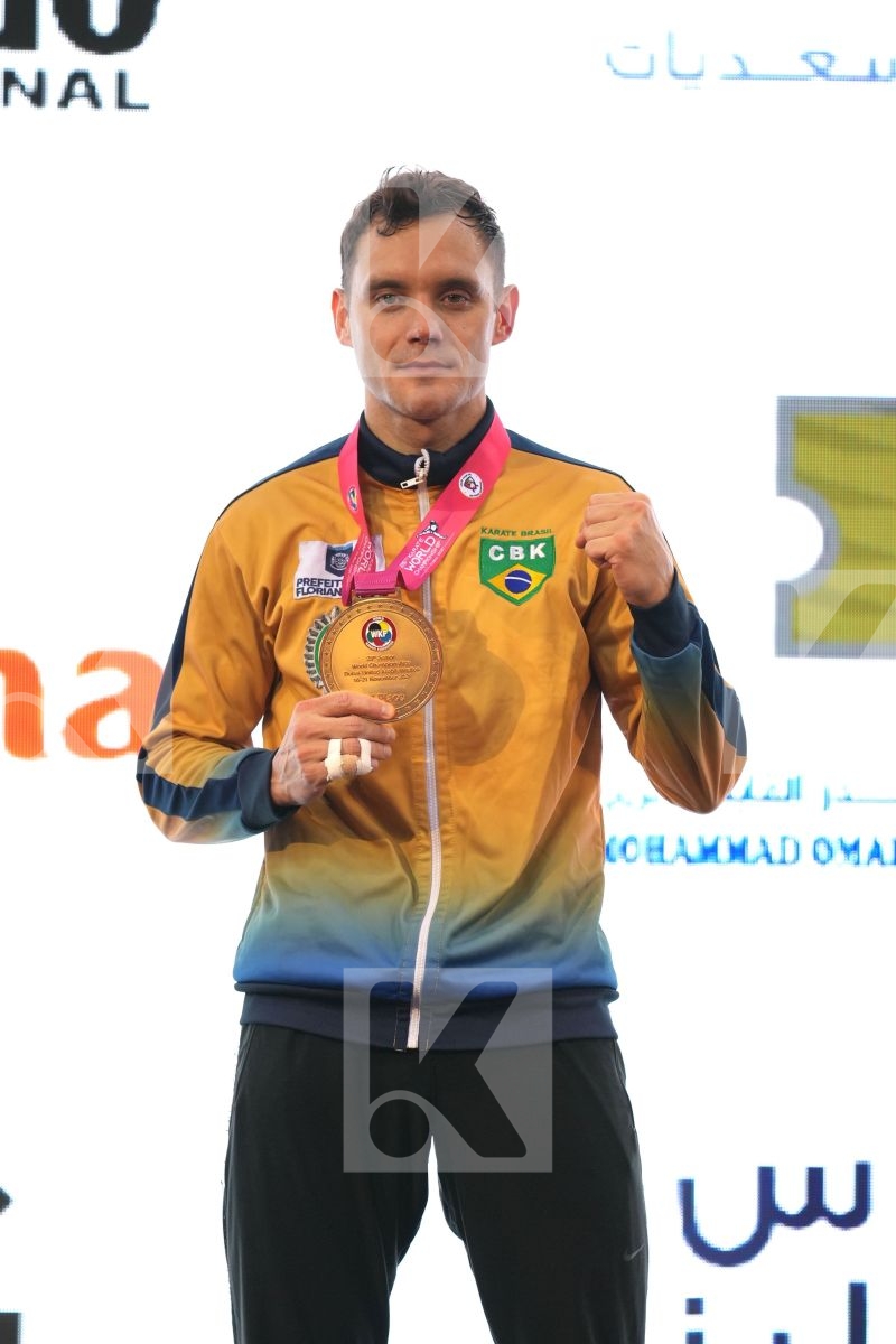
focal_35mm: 300
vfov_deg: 6.9
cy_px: 672
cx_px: 448
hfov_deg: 4.6
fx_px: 11199
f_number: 2.8
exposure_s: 1/250
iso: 400
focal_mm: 200
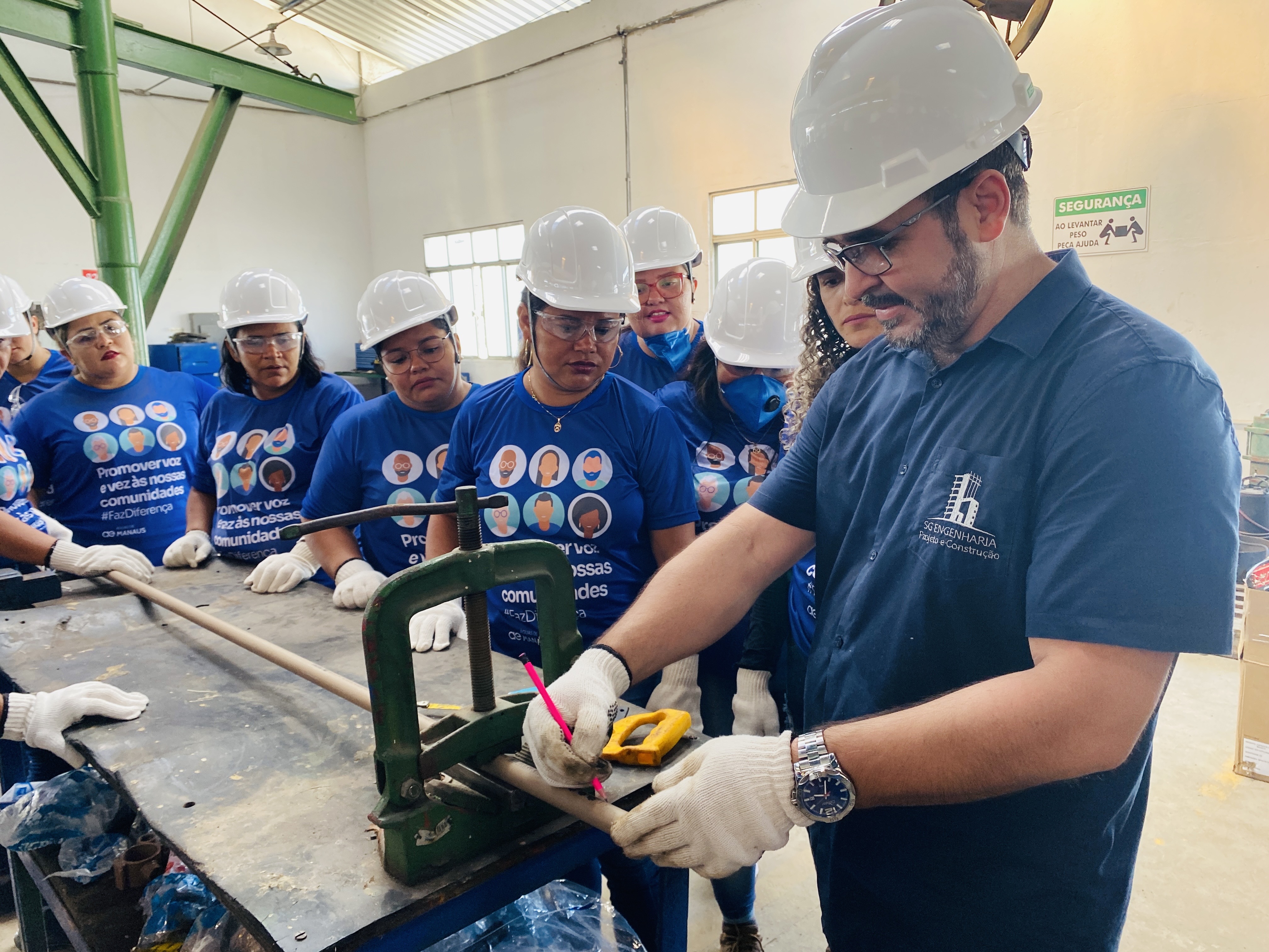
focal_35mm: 26
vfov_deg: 53.1
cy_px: 476
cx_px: 634
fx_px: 953
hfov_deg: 67.3
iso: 125
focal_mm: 4.25
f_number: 1.8
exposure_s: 1/106
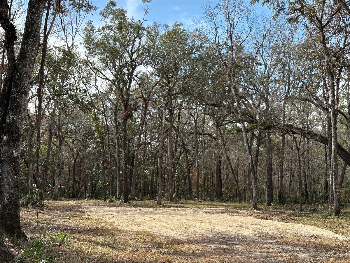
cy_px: 132
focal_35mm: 52
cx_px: 175
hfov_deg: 36.8
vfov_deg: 28.0
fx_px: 526
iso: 32
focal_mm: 5.96
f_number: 1.6
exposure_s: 1/1263
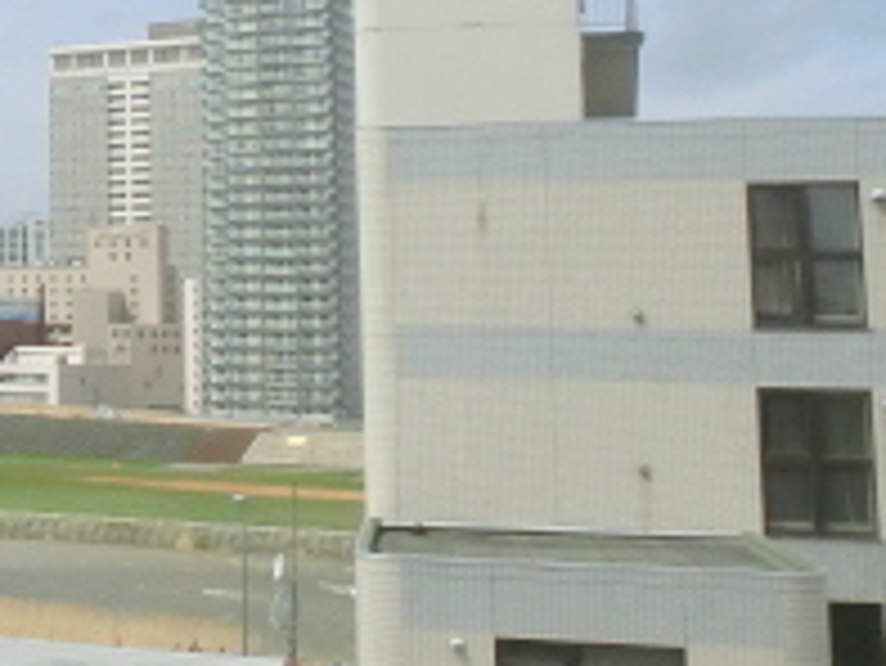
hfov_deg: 22.3
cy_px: 63
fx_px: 1998
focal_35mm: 78
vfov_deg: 18.6
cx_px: -283
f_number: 7.9
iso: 200
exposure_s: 1/1000
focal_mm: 4.24
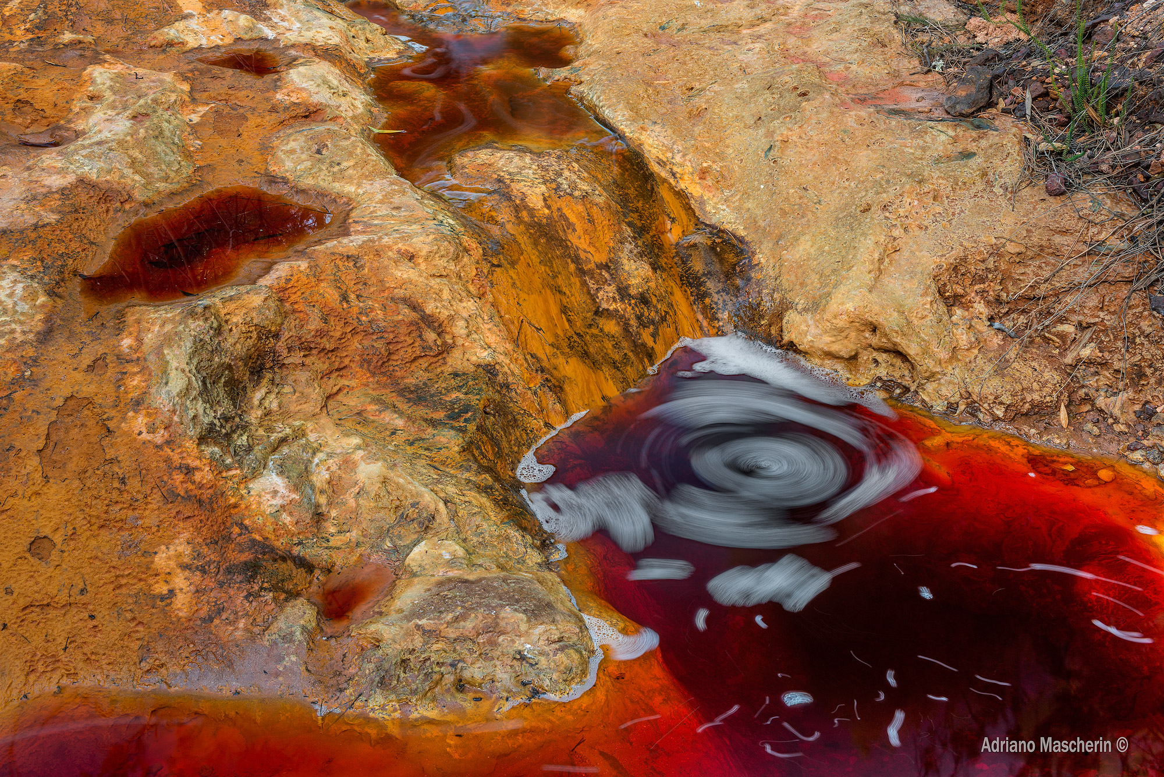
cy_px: 388
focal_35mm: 44
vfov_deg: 30.5
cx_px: 582
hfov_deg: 44.5
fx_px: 1423
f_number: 20
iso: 50
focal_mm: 44
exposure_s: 5
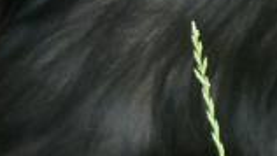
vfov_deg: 0.6
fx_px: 15731
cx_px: 149
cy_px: 163
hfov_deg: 1.0
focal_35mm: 2141
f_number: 3.7
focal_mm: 49.3
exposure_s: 1/200
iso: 200
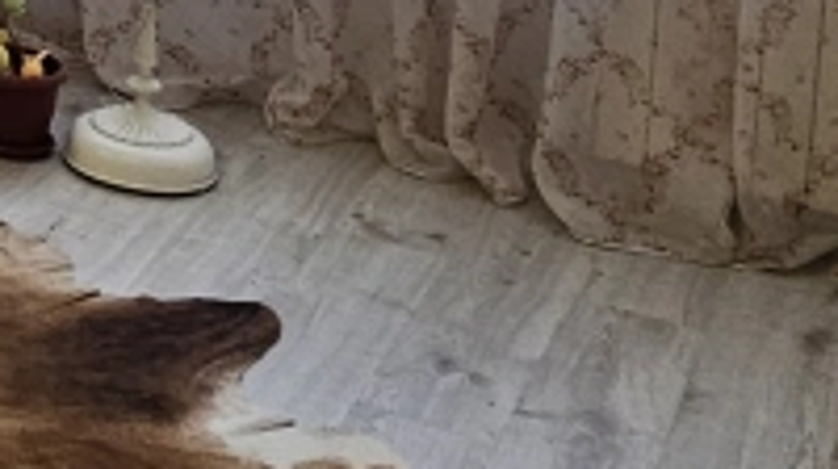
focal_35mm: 89
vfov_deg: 11.8
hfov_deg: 18.9
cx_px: -633
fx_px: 1976
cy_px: -526
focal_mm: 2.2
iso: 160
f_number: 2.2
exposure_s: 1/71
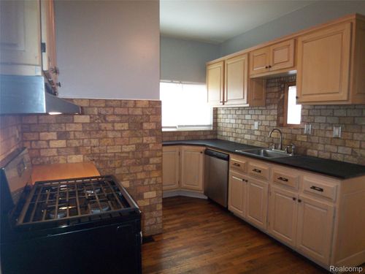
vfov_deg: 58.9
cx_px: 182
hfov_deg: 73.9
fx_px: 243
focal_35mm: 23
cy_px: 137
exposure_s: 1/30
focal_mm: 3.8
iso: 125
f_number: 2.8
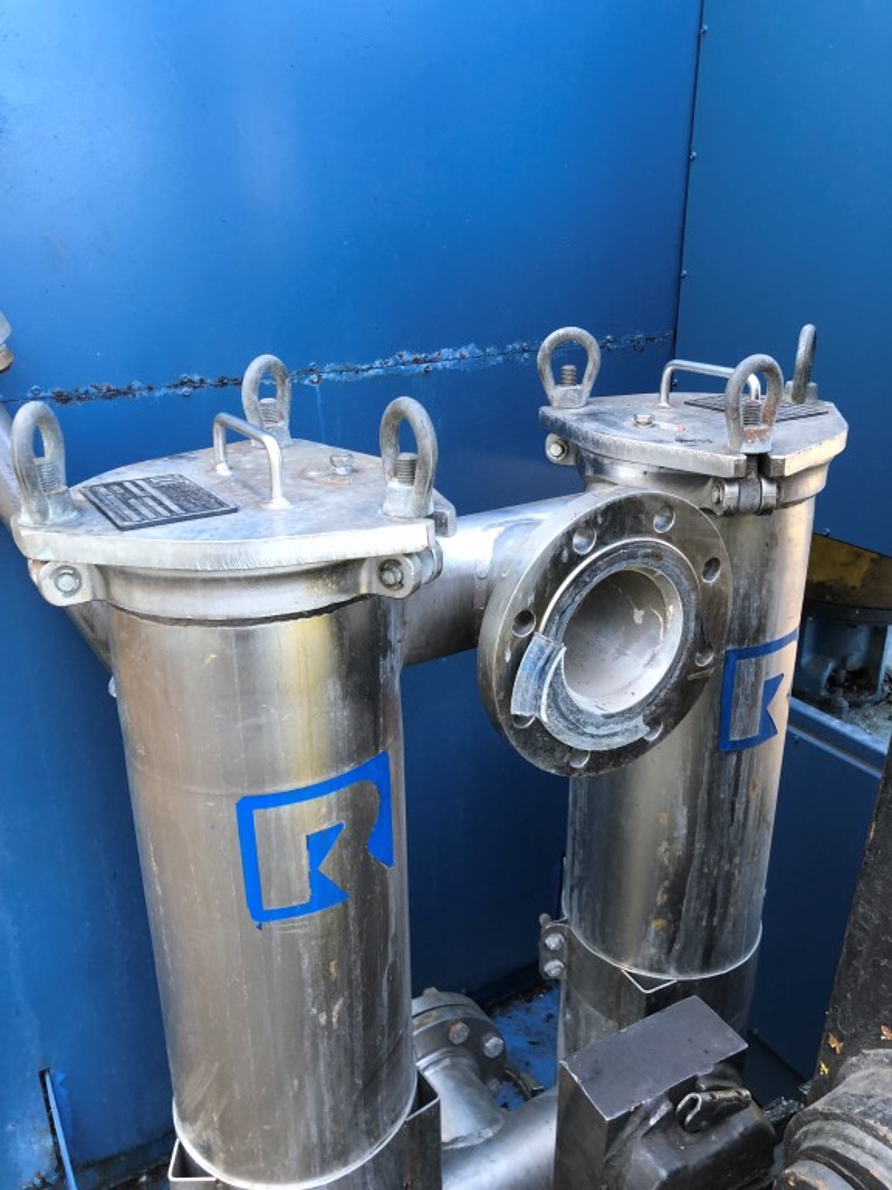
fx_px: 962
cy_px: 595
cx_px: 446
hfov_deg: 49.7
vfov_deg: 63.4
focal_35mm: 28
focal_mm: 4
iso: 25
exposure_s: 1/30
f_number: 1.8
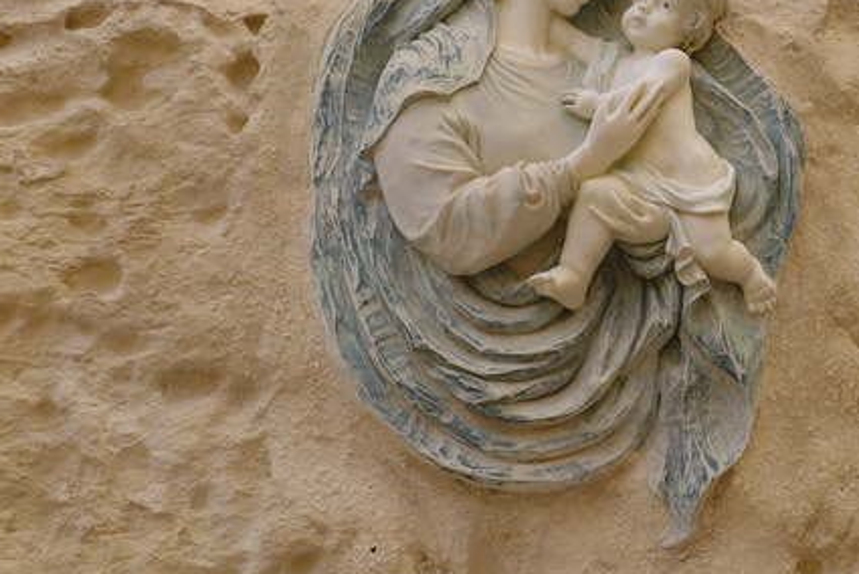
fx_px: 2221
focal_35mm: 93
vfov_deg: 14.7
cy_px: 174
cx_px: 597
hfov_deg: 21.8
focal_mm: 10.8
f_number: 2.8
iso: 80
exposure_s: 1/400
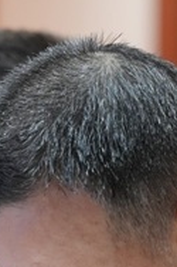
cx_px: 208
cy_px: 322
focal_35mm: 447
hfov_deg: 3.1
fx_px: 3302
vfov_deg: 4.6
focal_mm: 70
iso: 800
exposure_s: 1/100
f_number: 2.8
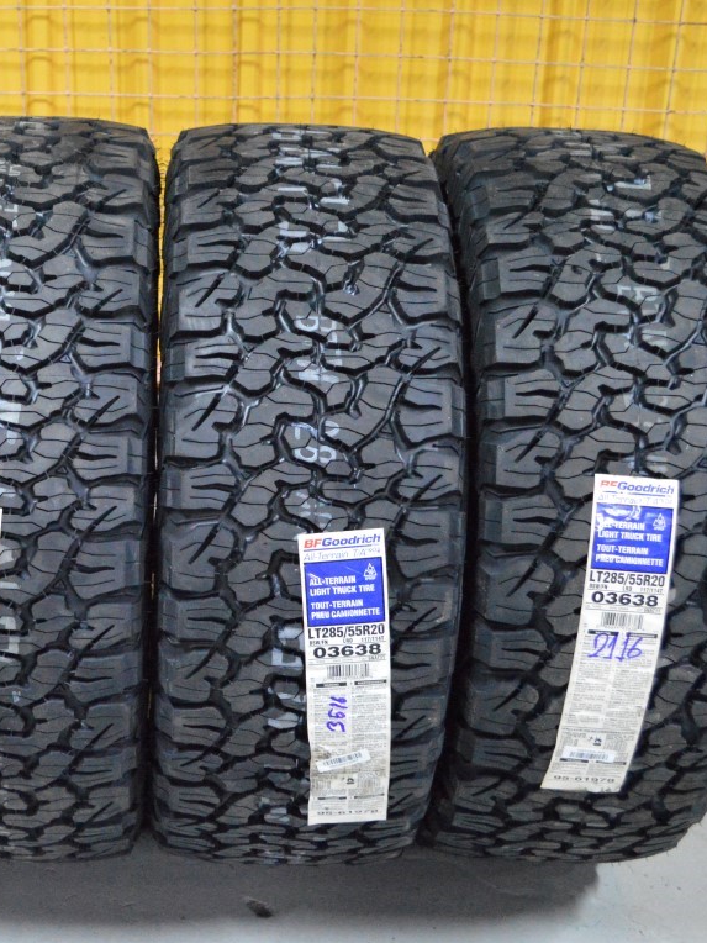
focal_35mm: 61
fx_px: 1661
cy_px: 472
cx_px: 162
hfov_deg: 23.7
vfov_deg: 31.7
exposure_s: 1/60
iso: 6400
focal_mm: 28
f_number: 4.5
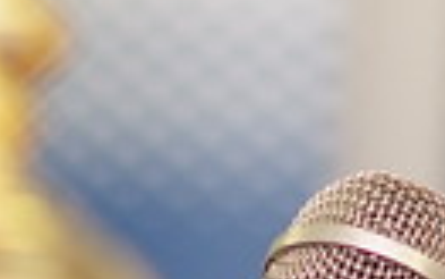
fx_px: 10774
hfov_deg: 2.4
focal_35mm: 888
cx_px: 564
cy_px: 0
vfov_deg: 1.5
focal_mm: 105
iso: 400
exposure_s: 1/125
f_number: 2.5
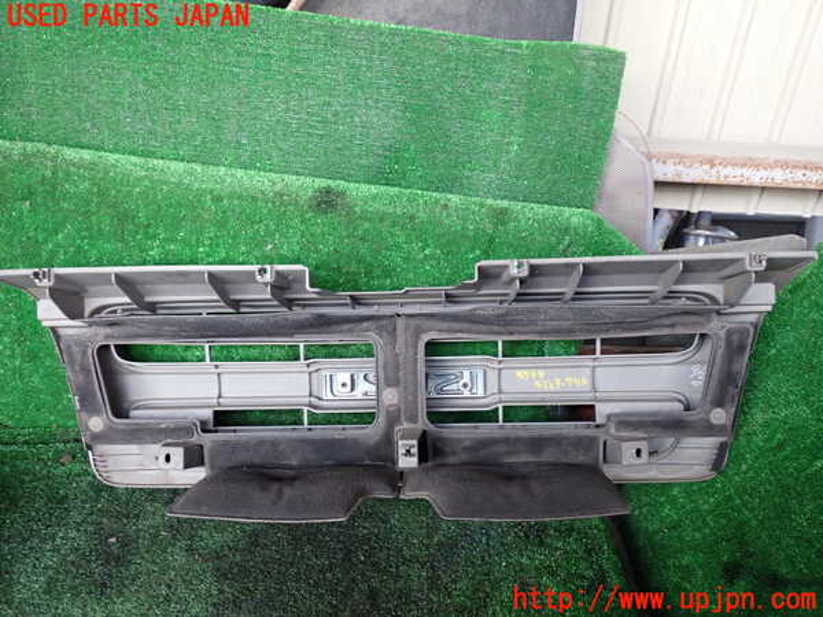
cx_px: 412
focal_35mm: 30
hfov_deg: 60.0
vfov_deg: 46.8
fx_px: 713
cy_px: 308
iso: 500
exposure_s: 1/30
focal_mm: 5.4
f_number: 2.3
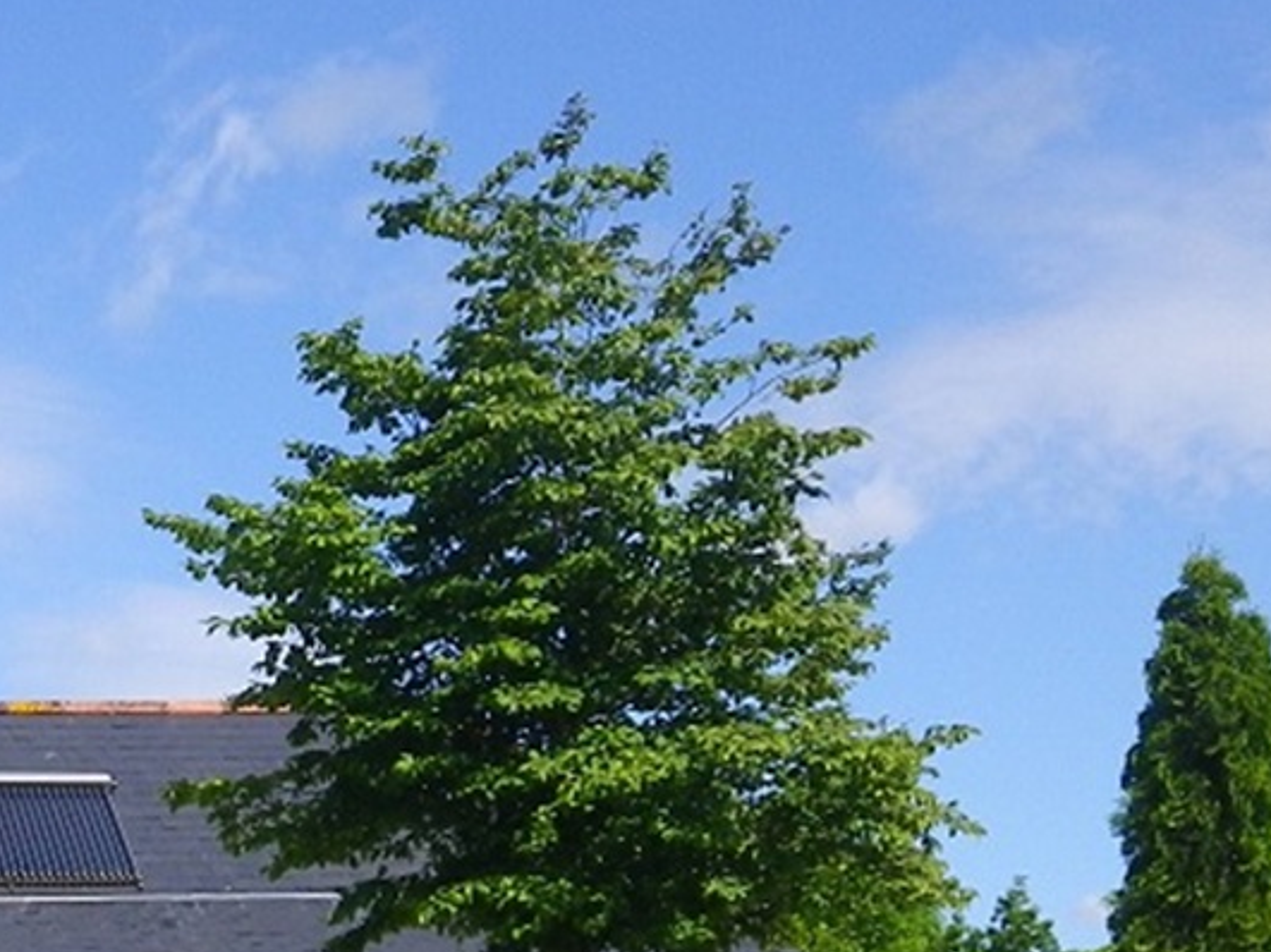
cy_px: 1090
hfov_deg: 19.6
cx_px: -96
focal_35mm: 96
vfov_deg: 15.0
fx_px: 3524
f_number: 4.6
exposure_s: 1/400
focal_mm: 6.1
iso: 80
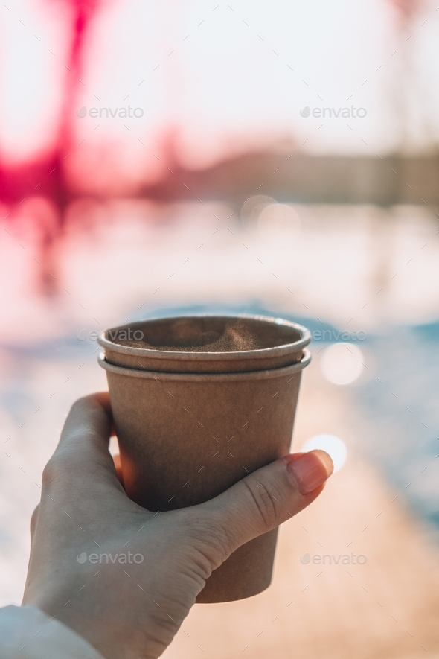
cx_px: 220
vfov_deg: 24.5
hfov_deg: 16.5
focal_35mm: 83
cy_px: 330
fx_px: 1518
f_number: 4
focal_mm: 55
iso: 320
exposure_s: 1/2000
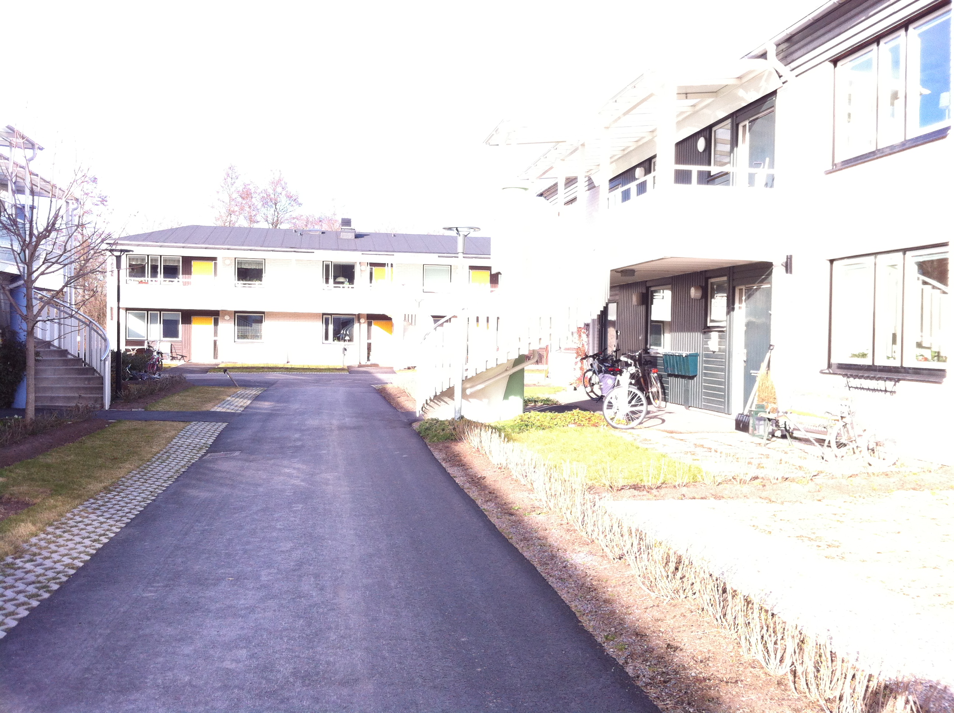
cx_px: 477
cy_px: 356
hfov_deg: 52.7
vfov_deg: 40.6
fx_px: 963
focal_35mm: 35
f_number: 2.8
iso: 80
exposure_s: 1/256
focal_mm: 3.85
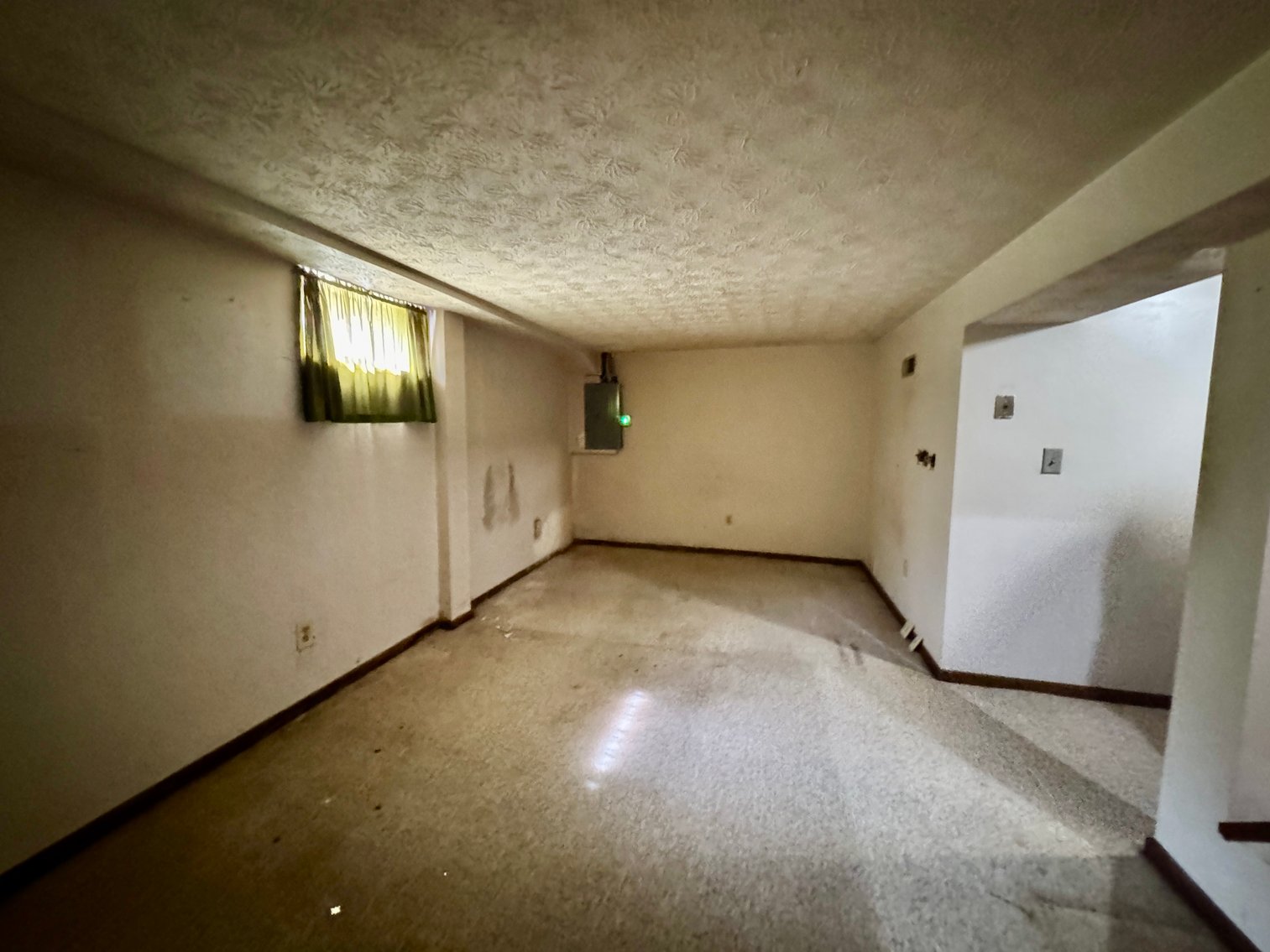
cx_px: 635
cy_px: 476
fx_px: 514
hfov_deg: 102.1
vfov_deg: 85.7
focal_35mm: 14
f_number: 2.2
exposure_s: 1/30
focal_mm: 2.22
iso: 1600
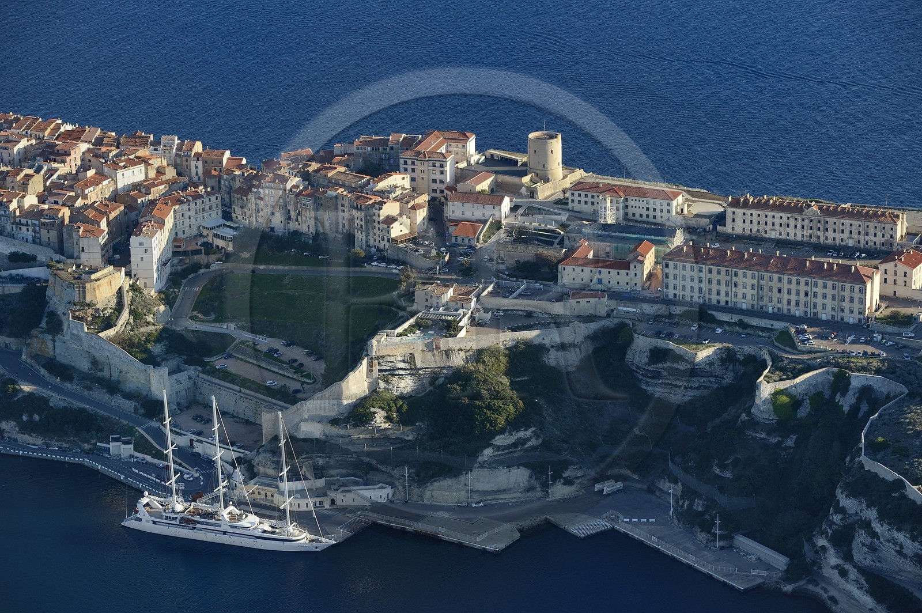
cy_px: 306
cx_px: 461
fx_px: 2866
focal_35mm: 112
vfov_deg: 12.2
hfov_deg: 18.3
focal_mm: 112
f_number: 5.6
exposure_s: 1/1000
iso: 400
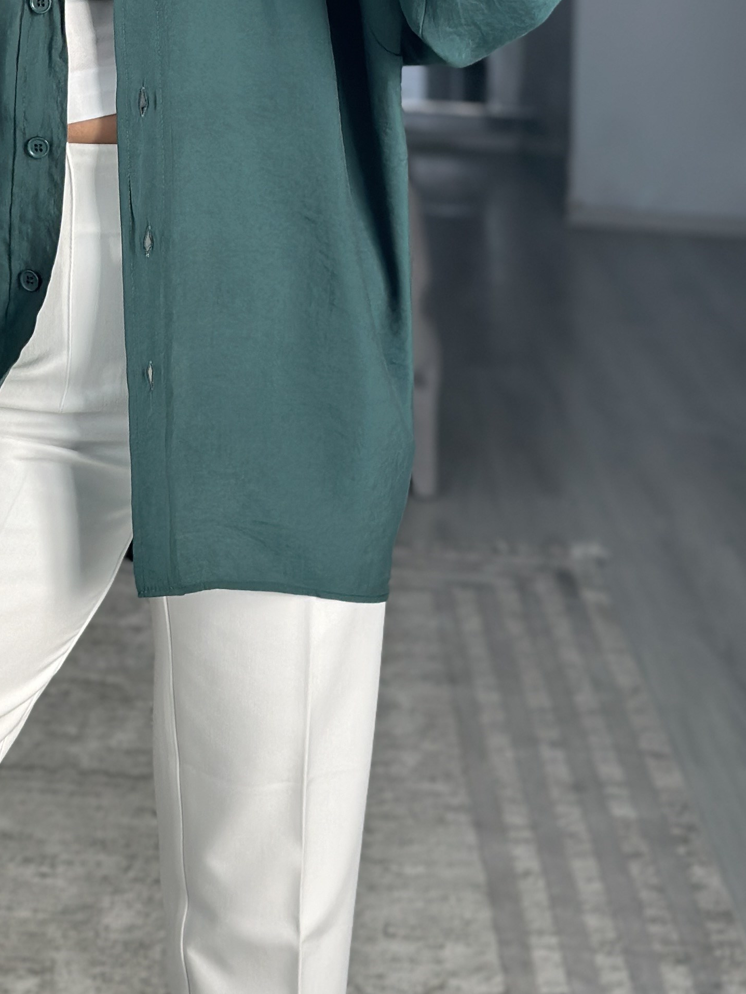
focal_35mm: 101
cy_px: 22
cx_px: 43
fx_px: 2902
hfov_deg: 14.5
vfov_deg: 19.0
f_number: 1.78
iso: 80
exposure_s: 1/166
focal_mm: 6.86
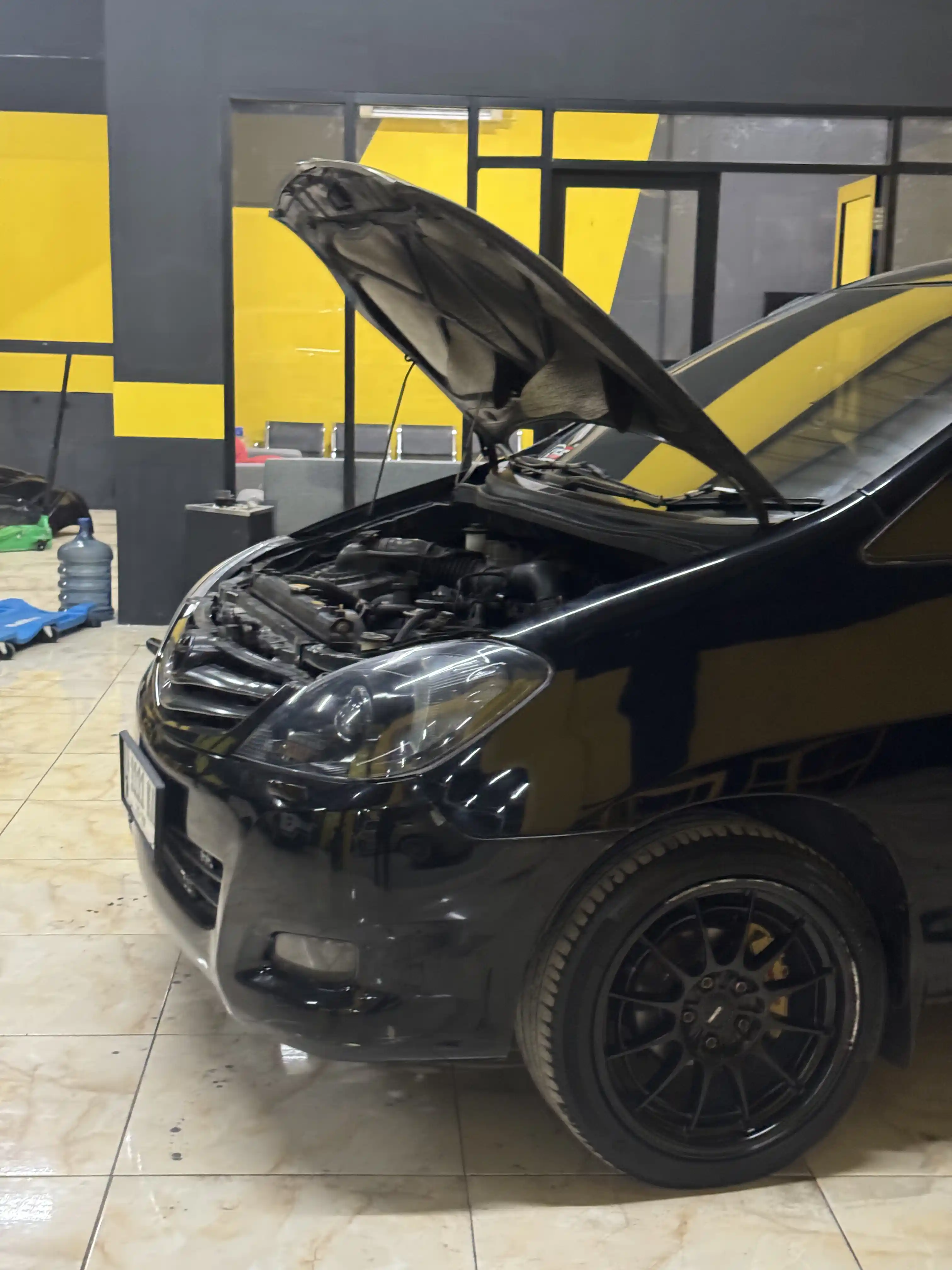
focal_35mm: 48
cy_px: 635
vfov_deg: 39.7
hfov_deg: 30.3
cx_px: 476
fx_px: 1760
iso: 500
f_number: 1.78
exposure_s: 1/30
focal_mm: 6.76
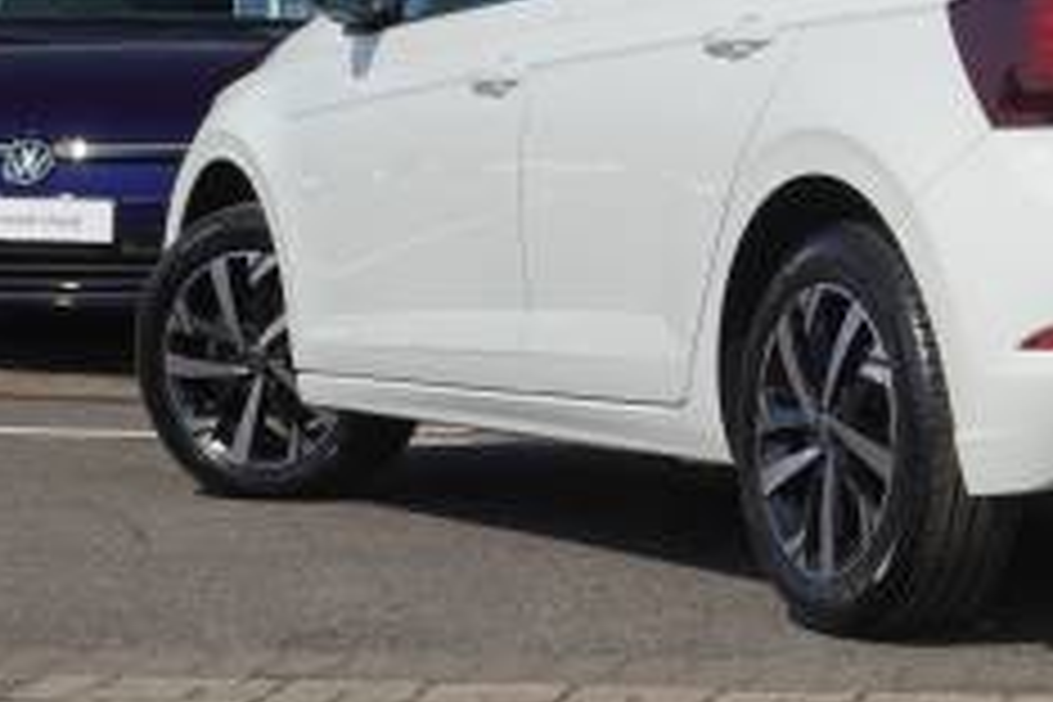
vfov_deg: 10.1
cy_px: 14
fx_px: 3959
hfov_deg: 14.9
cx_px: 1058
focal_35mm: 135
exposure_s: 1/320
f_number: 7.1
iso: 100
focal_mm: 33
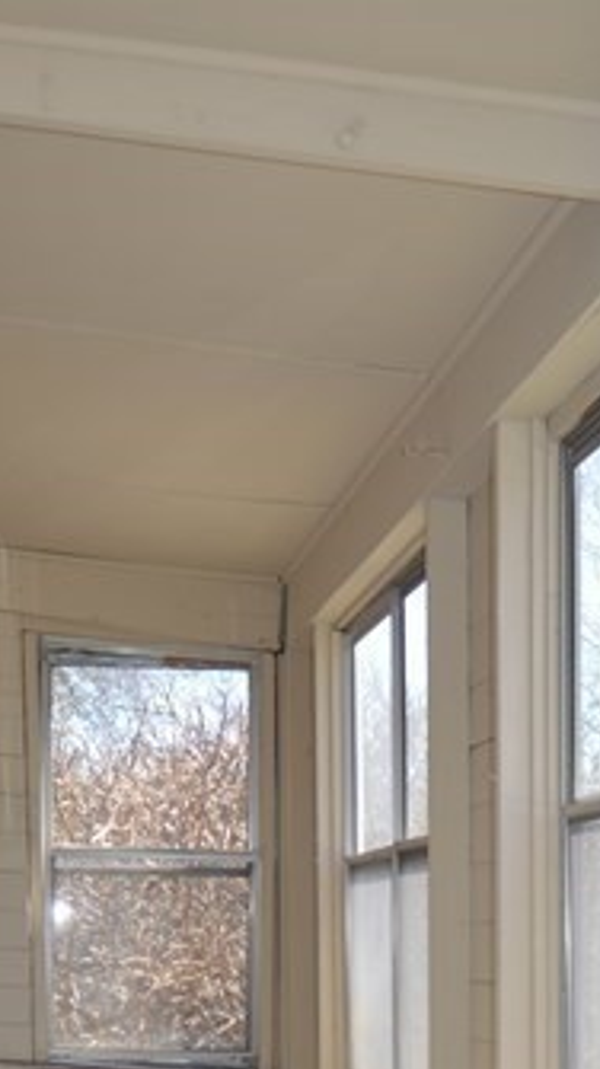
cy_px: 1043
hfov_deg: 19.6
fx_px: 1734
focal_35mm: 61
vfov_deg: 31.9
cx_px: 353
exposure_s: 1/200
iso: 100
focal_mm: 17
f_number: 4.5
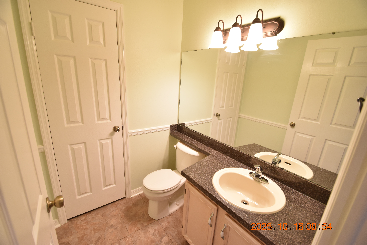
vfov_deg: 77.3
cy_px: 122
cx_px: 184
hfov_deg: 100.4
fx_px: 153
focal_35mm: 15
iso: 800
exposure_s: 1/45
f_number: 3.5
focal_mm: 10
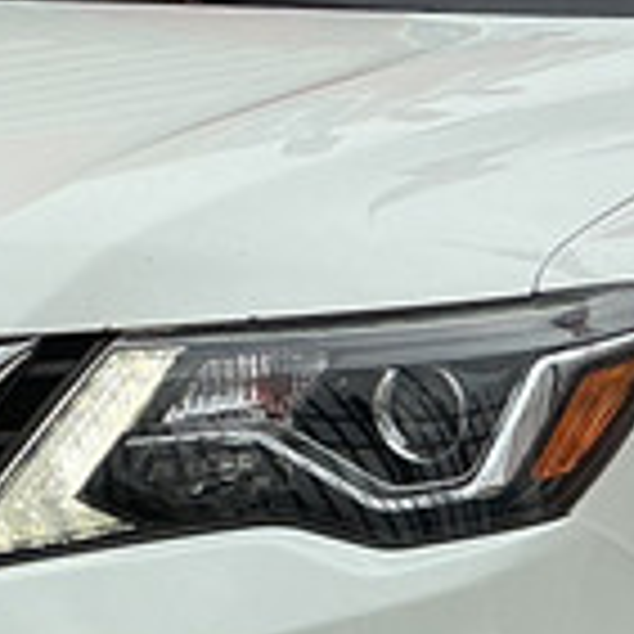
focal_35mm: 186
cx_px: -63
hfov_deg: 9.3
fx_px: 3854
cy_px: -427
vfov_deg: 9.1
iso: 25
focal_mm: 3
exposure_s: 1/842
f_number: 1.8
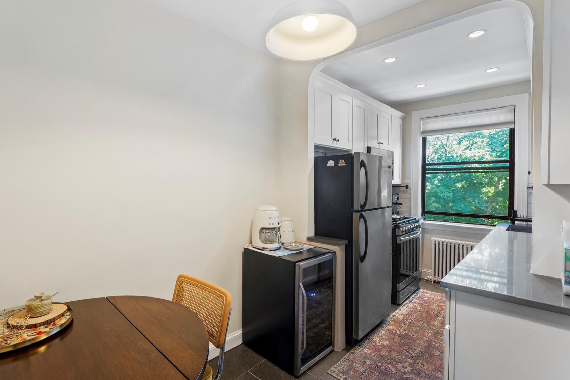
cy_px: 181
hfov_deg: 92.9
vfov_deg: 70.4
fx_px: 269
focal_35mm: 17
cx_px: 253
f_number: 11
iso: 100
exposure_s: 1.3
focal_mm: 14
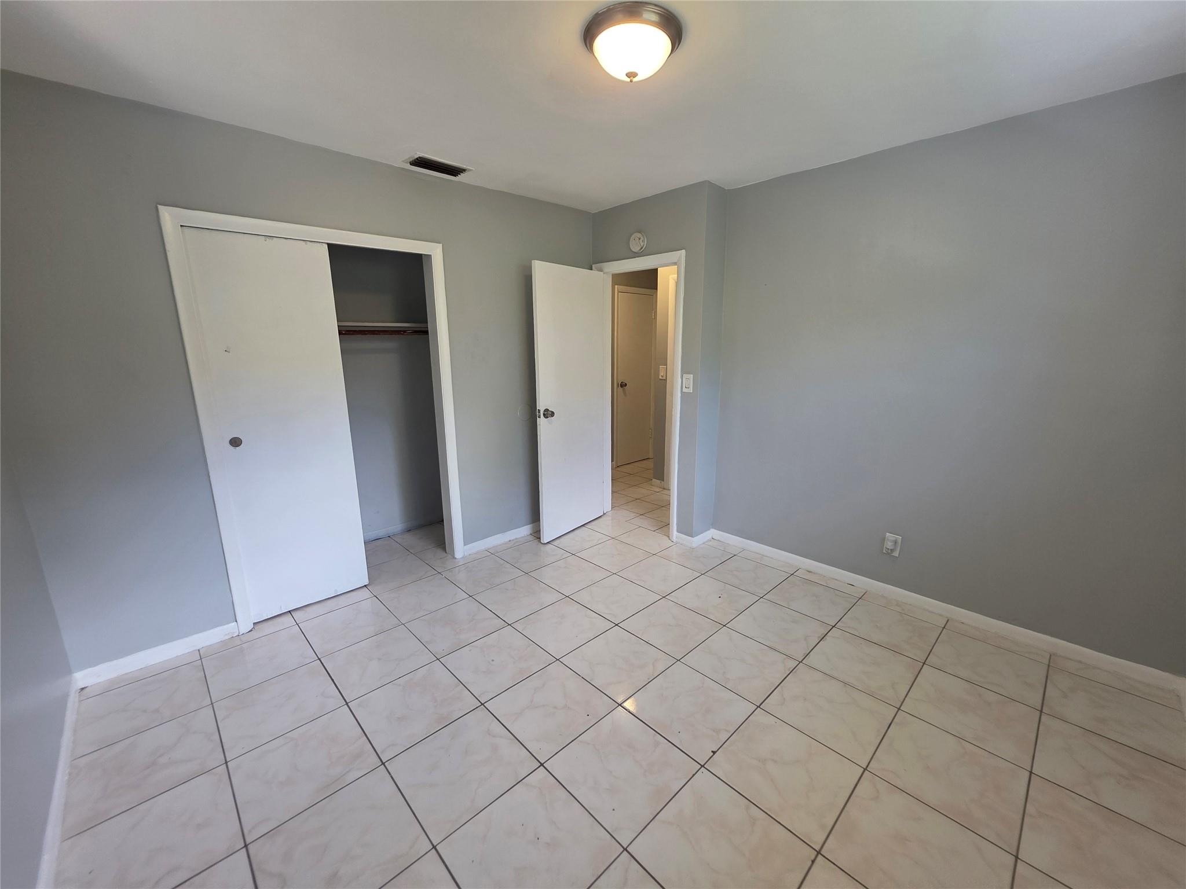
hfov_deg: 106.2
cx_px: 593
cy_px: 444
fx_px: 445
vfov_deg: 89.9
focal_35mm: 13
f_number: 1.9
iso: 100
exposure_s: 1/120
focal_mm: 2.2
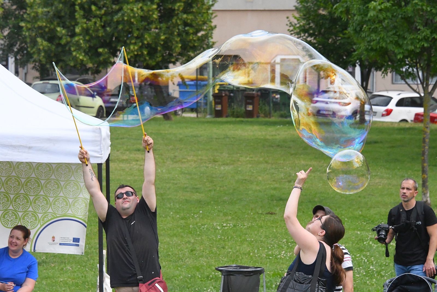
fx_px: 2634
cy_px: 146
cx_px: 218
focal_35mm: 217
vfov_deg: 6.3
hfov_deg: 9.5
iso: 5000
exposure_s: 1/5000
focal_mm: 145
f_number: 9
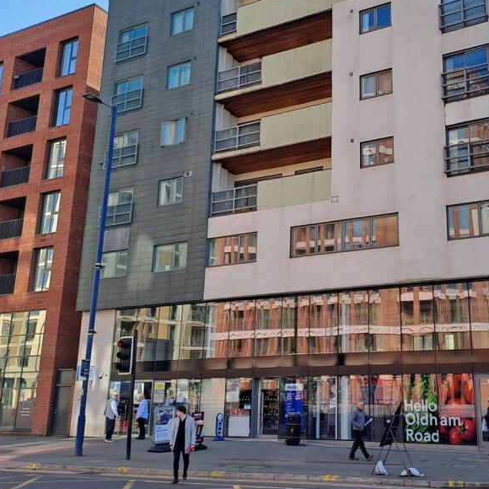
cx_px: 373
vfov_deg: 42.8
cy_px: 225
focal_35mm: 39
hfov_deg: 41.4
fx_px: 623
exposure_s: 1/757
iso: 32
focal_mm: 4.65
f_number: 1.8
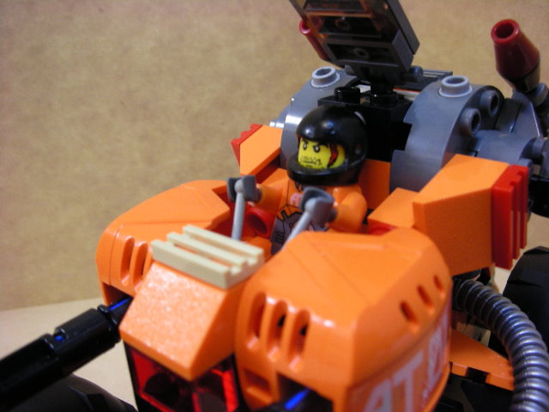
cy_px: 206
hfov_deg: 52.6
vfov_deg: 40.7
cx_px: 274
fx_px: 555
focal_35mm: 35
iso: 159
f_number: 3
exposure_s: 1/3.9
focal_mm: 5.8
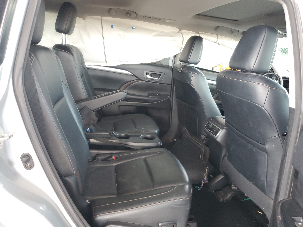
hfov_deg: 67.3
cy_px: 114
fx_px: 228
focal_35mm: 26
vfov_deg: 53.1
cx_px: 152
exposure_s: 1/60.2
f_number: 1.5
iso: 227
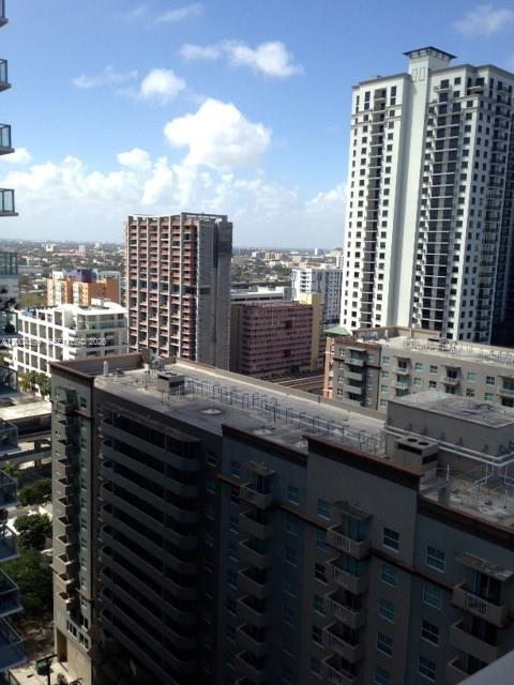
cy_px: 342
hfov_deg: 42.9
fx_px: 653
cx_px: 257
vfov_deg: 55.4
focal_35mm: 33
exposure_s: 1/1595
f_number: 2.4
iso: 64
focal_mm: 4.12
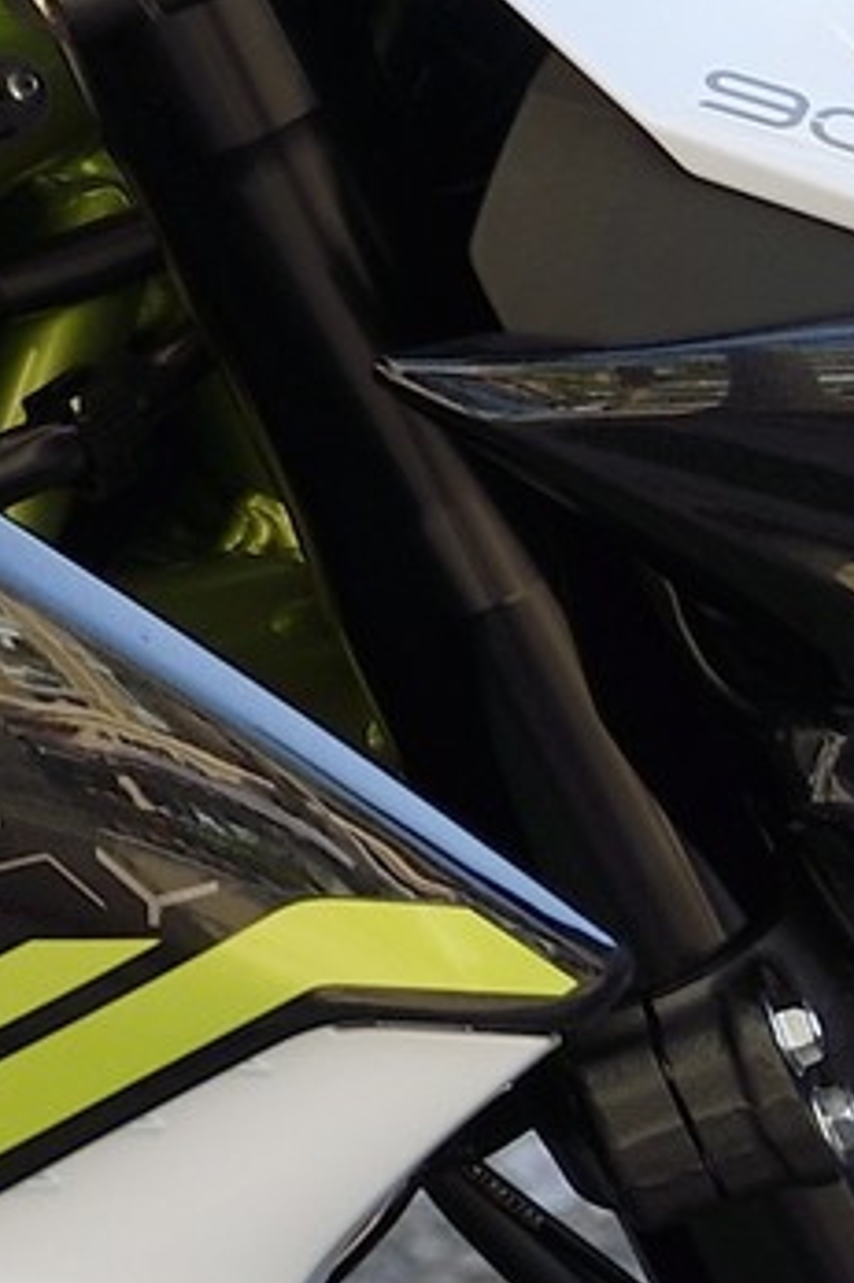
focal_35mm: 346
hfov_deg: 3.8
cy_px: -2329
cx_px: -1874
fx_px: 12323
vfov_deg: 5.6
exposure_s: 1/250
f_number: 5.6
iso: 200
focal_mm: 50
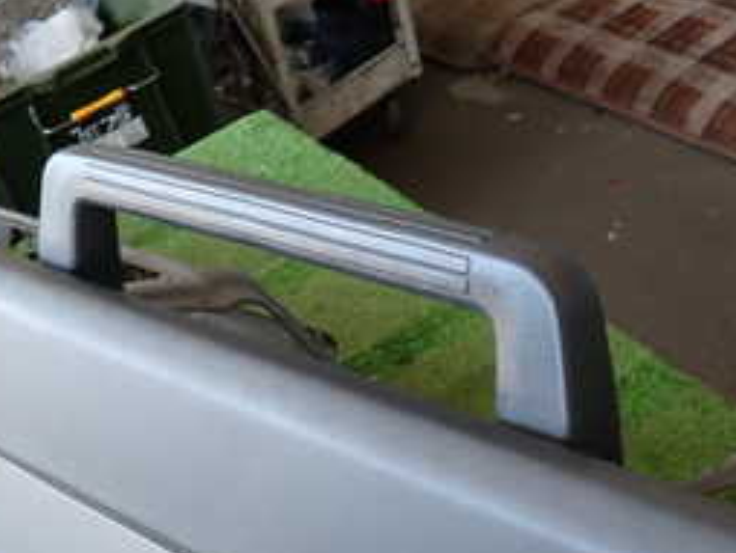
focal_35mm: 59
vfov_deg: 23.6
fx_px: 1256
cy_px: 576
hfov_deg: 32.5
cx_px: 272
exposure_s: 1/60
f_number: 2
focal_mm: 4.5
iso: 160
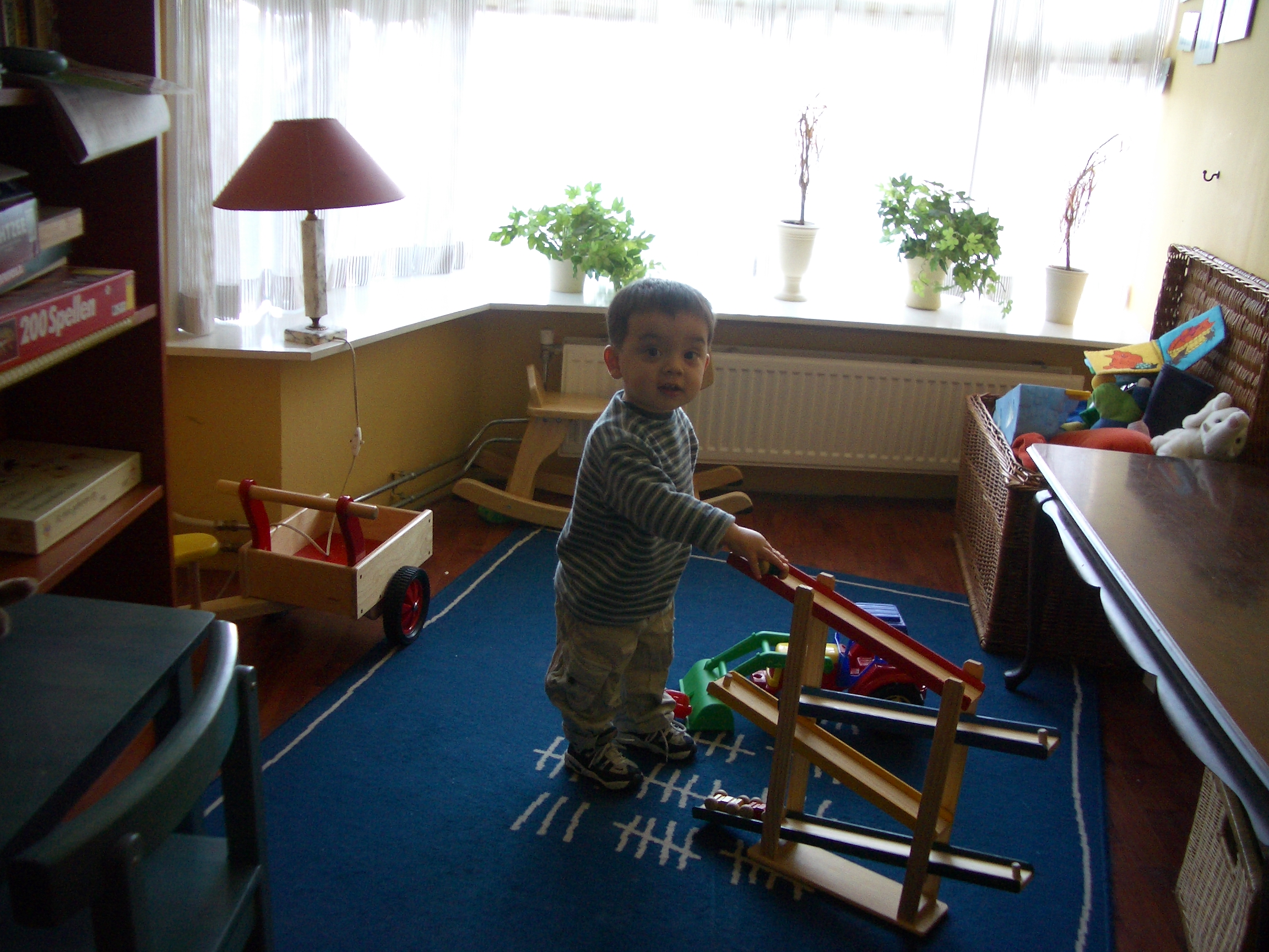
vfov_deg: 40.7
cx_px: 634
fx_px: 1283
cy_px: 476
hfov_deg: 52.6
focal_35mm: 35
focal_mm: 5.8
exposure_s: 1/30
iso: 100
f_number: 2.6
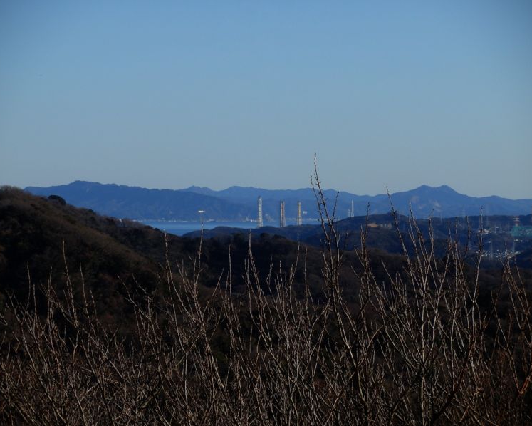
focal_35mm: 207
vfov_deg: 7.5
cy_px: 213
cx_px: 263
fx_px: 3260
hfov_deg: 9.3
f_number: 5.8
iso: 80
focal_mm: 35.1
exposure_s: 1/640
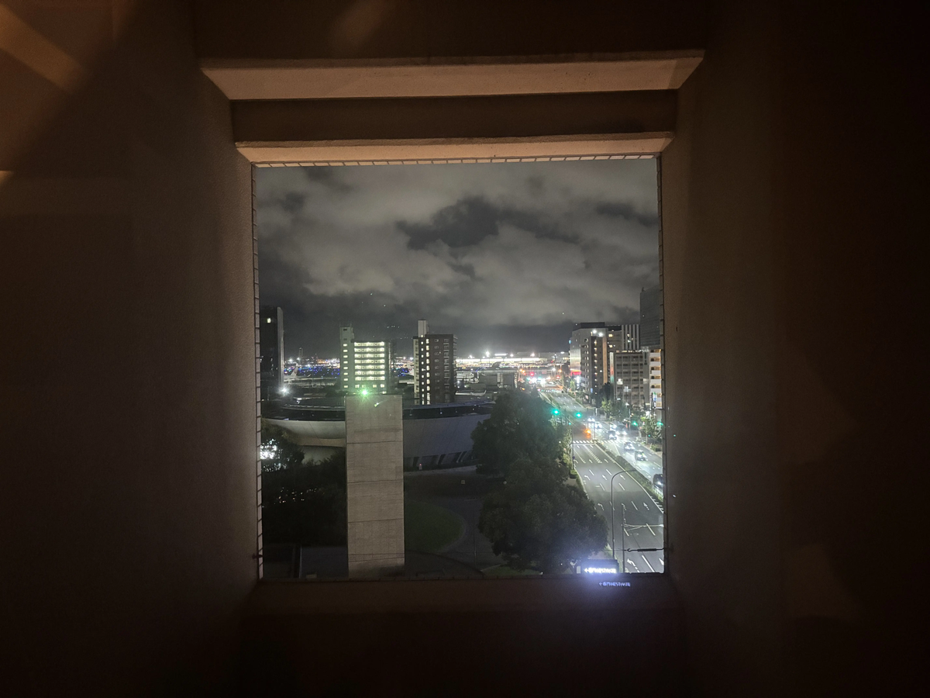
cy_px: 349
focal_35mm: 26
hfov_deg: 67.3
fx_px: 699
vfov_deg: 53.1
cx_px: 465
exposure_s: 1/17
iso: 2500
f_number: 1.6
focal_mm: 5.96
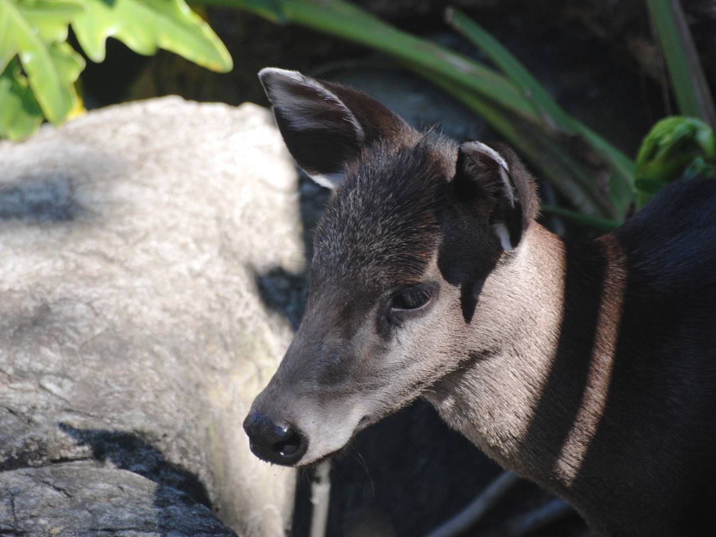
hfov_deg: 4.1
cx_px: 385
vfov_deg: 3.1
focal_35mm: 487
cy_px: 269
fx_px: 10072
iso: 400
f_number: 5.6
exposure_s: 1/250
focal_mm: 300
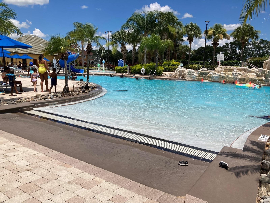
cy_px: 102
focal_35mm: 28
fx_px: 218
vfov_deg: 49.7
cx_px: 135
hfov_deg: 63.4
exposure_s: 1/4808
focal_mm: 3.99
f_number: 1.8
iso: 25
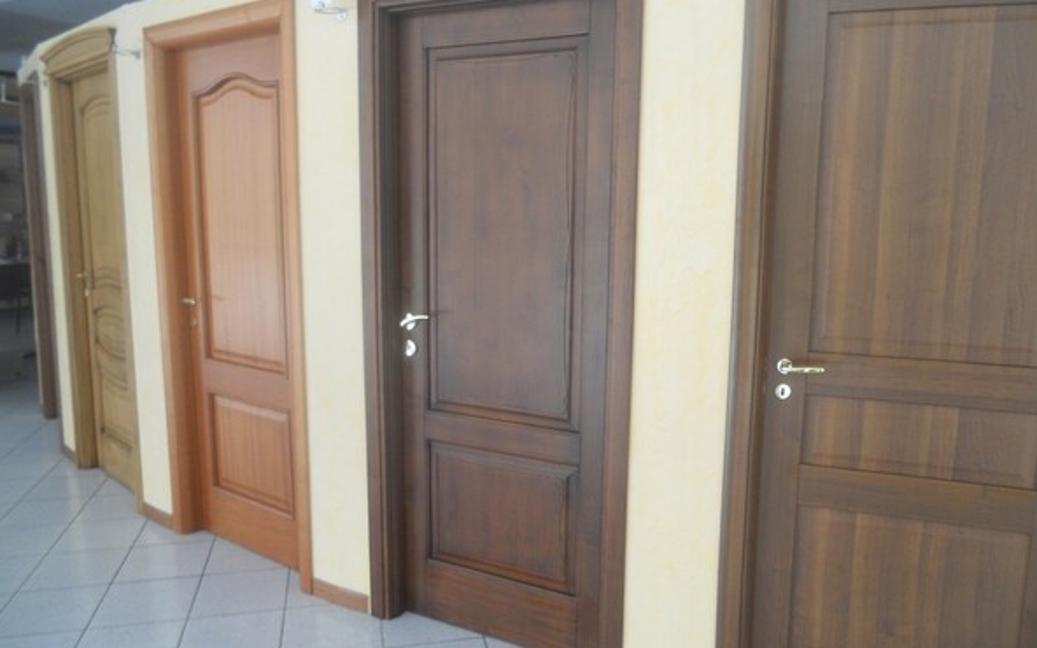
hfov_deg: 64.6
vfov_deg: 43.1
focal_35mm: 29
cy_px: 312
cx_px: 518
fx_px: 820
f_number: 3.2
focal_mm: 4.9
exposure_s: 1/30
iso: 80
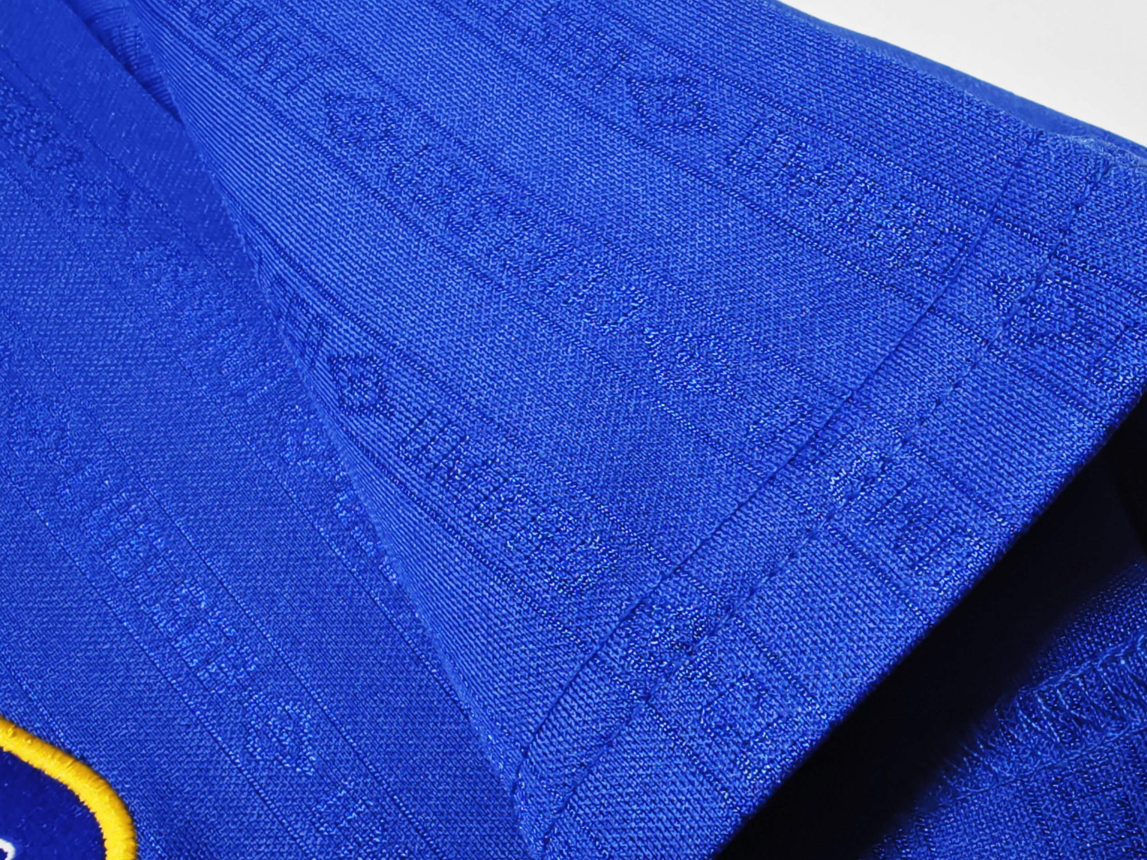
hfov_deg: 50.9
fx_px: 1193
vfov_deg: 39.6
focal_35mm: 36
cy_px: 377
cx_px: 712
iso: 124
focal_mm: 2.59
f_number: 2.2
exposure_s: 1/60
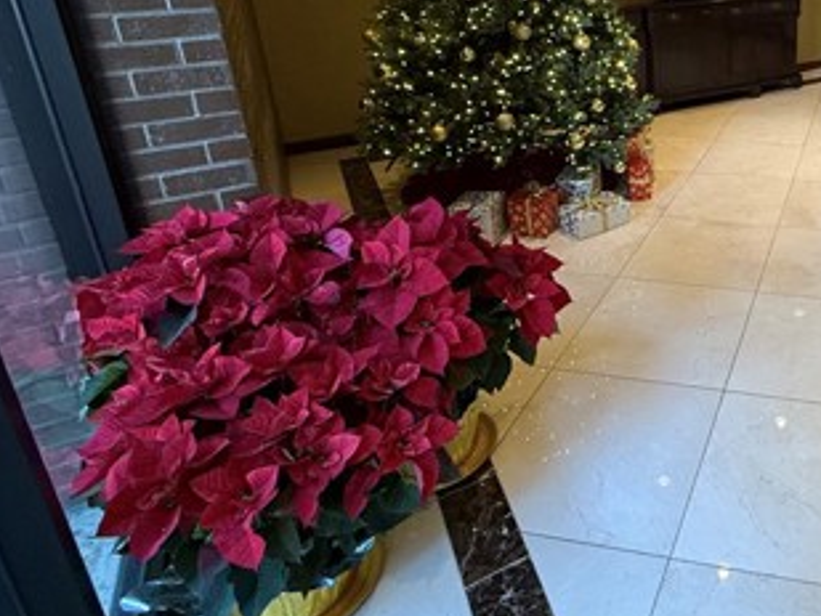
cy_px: 125
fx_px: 688
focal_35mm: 29
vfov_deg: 45.8
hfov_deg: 52.9
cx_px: 760
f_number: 2.2
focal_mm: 2.22
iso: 250
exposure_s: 1/60
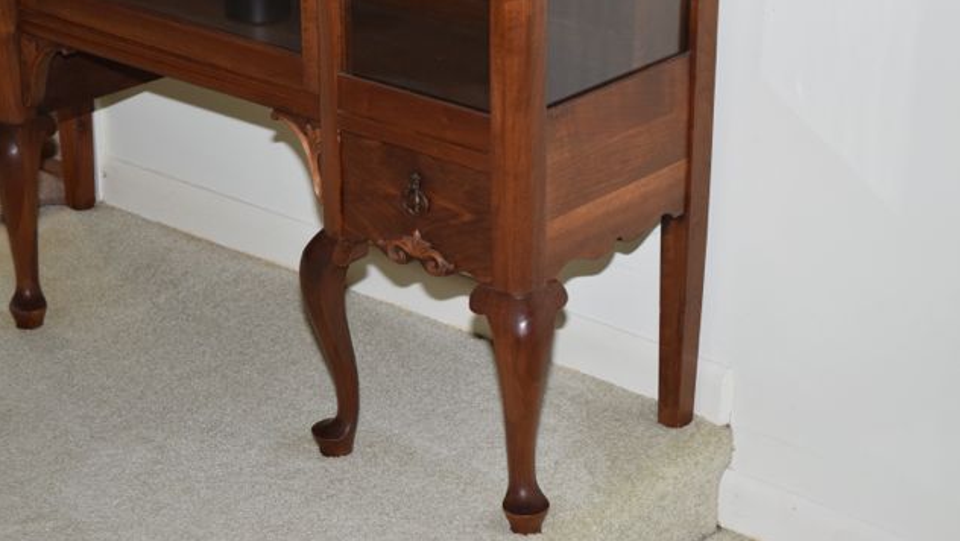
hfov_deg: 24.3
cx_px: 483
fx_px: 2229
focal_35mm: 88
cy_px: 285
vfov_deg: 13.8
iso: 800
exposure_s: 1/125
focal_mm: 55
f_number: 5.6
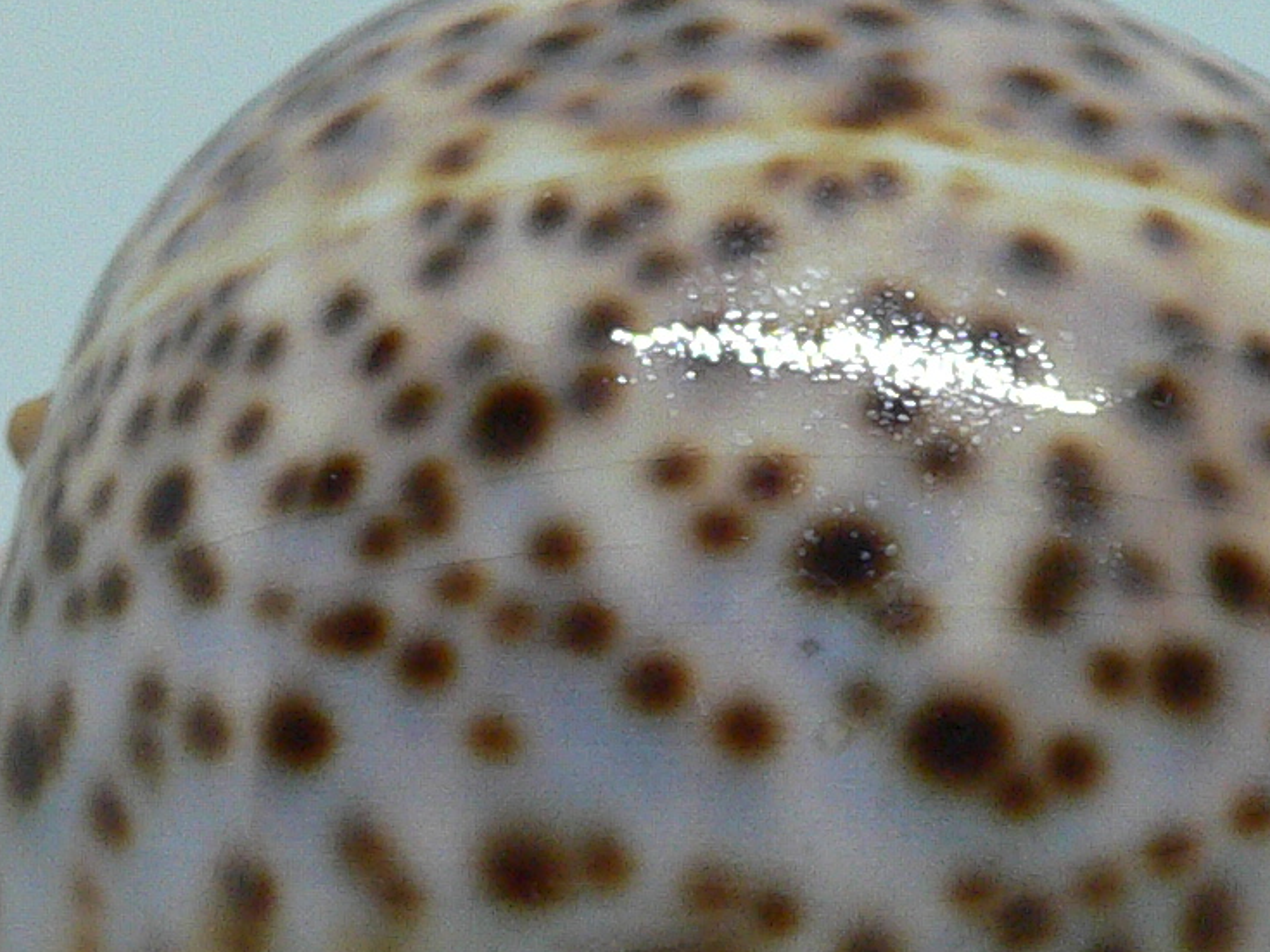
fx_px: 3521
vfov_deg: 15.2
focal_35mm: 96
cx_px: 975
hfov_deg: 20.3
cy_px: 912
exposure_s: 1/60
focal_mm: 4.6
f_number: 2.8
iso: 150
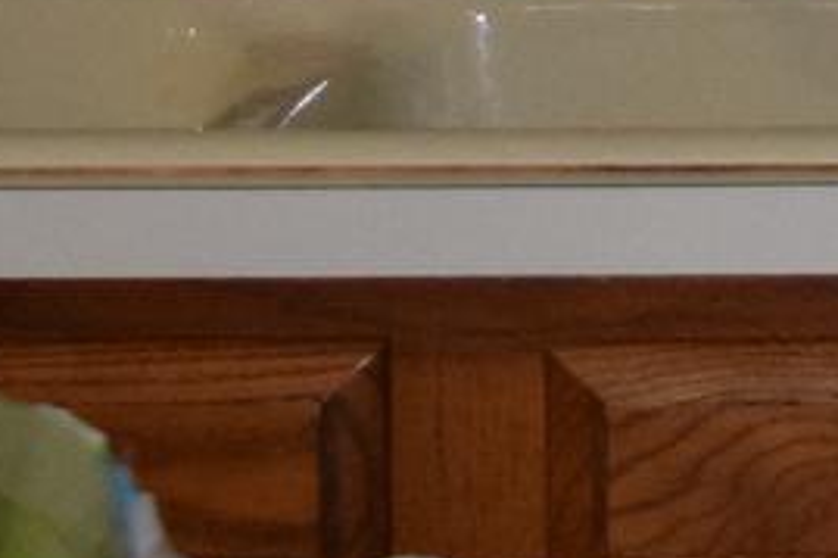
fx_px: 6114
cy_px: -812
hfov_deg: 7.6
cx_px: 1623
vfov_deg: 5.1
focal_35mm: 263
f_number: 3.8
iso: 2000
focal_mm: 23
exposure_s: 1/60
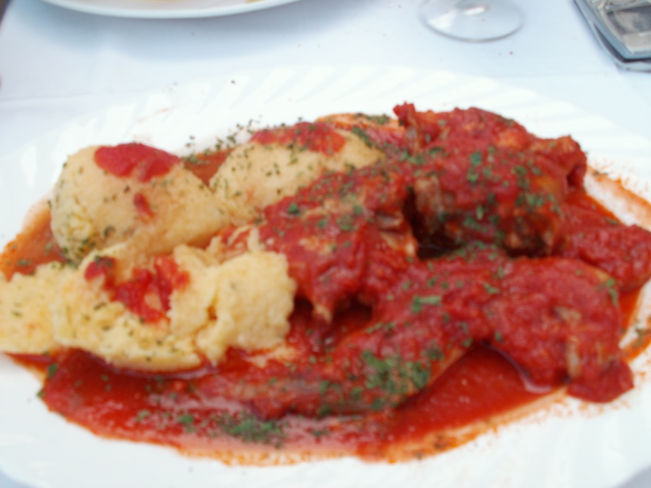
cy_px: 244
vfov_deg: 36.0
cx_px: 326
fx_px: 752
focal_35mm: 40
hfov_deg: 46.8
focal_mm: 6.6
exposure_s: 1/40
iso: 50
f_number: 2.8
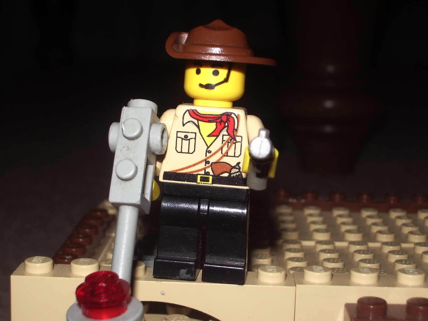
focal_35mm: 67
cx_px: 214
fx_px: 828
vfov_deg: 21.9
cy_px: 160
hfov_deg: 29.0
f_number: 5.6
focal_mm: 10.2
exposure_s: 1/50
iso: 50
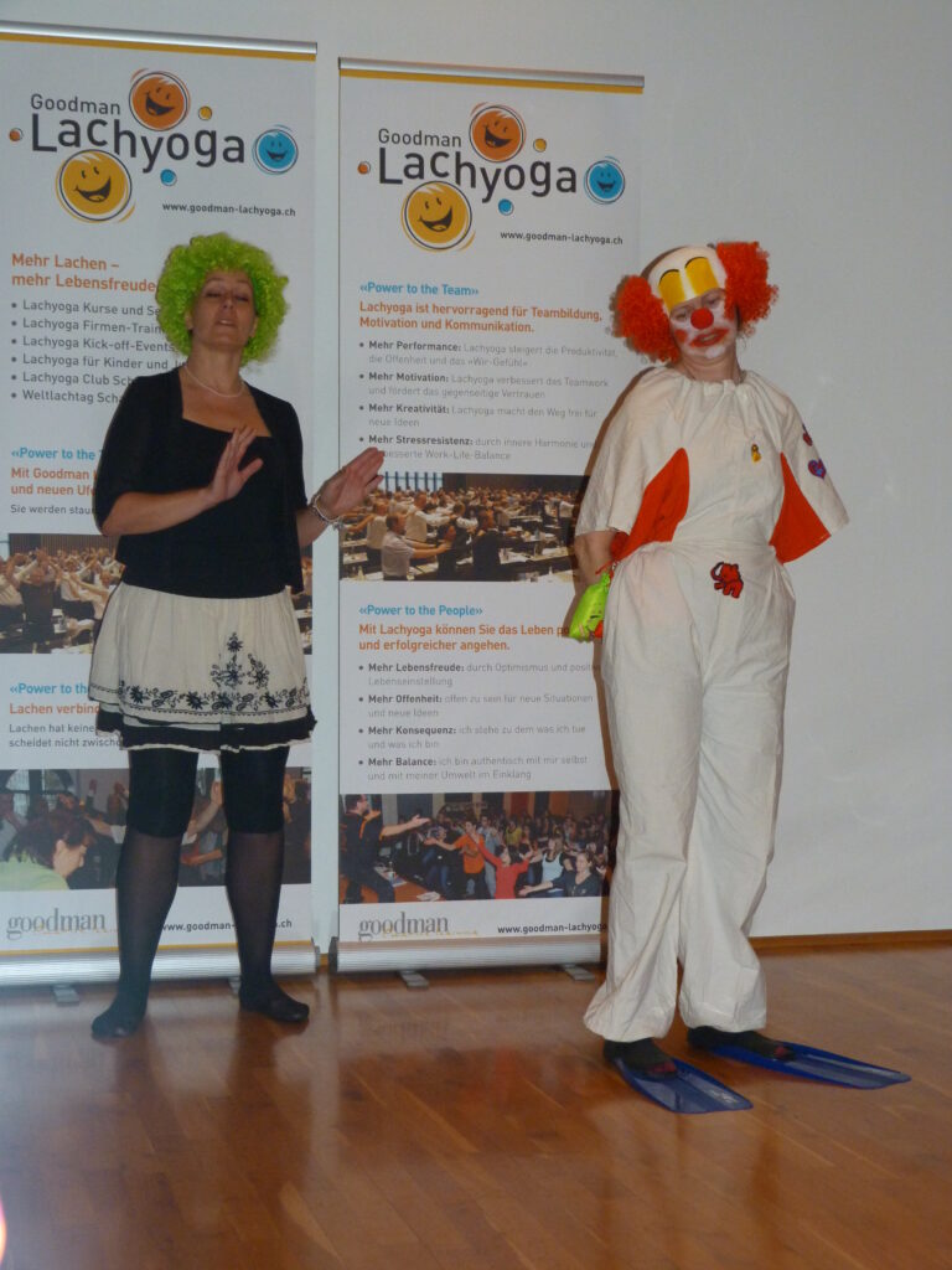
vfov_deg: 34.9
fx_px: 2017
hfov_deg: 26.6
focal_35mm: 55
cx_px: 476
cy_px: 635
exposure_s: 1/60
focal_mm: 10
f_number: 3.2
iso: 250
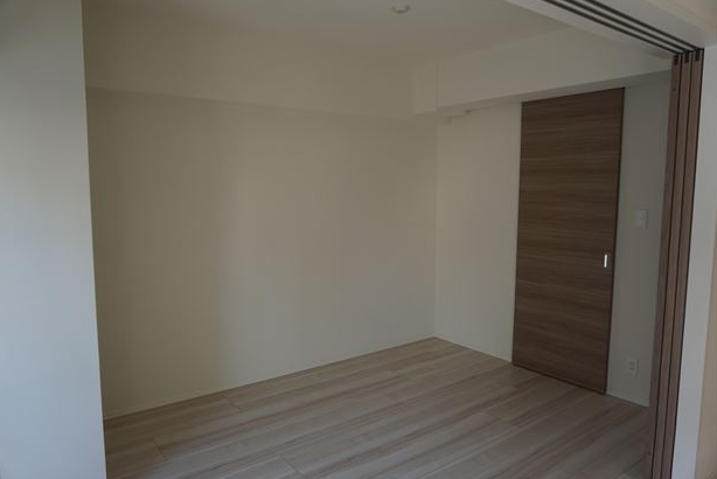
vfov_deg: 51.3
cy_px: 235
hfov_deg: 71.5
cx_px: 350
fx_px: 498
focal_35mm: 25
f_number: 4
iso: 320
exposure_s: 1/160
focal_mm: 16
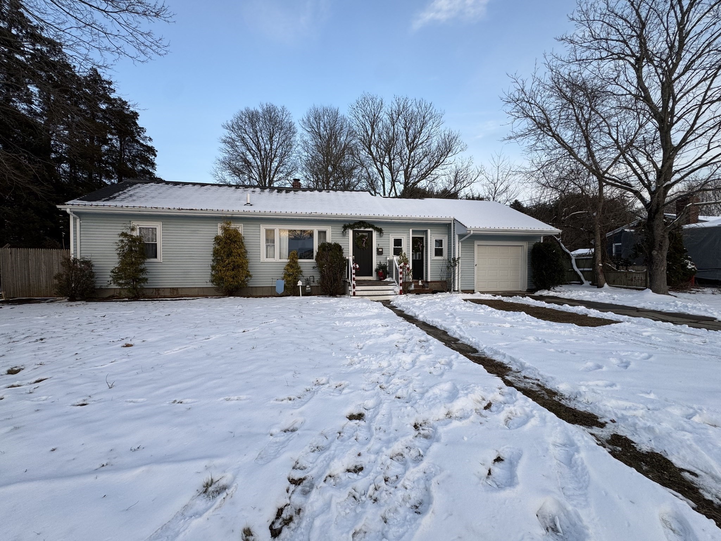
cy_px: 270
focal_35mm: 14
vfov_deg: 85.7
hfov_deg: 102.1
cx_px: 360
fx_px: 292
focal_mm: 2.22
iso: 40
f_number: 2.2
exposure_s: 1/100
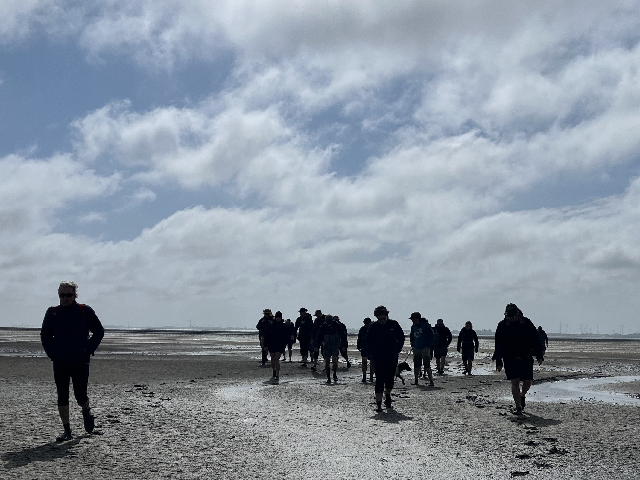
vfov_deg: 29.6
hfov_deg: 38.9
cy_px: 290
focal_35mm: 49
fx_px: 906
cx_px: 332
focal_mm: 5.1
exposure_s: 1/17241
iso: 40
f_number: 1.6
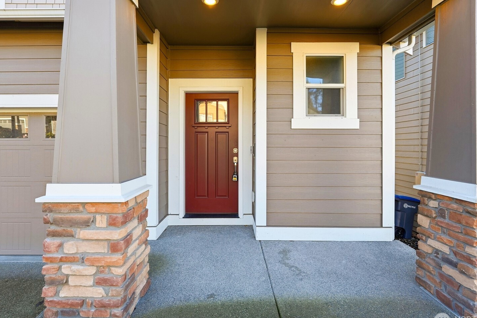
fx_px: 252
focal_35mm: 19
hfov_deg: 86.9
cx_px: 232
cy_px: 145
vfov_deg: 64.4
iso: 400
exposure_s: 1/1250
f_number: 9
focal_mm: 16
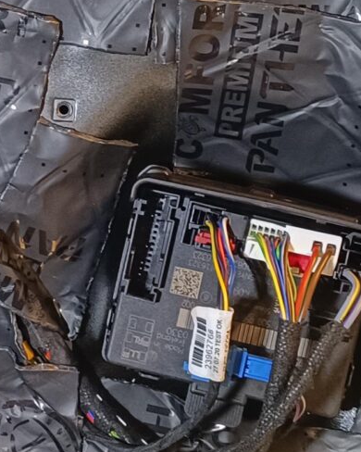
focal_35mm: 123
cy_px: 108
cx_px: -55
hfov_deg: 12.3
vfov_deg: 15.6
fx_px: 1644
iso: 602
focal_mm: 5.59
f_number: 1.88
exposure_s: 1/33.3
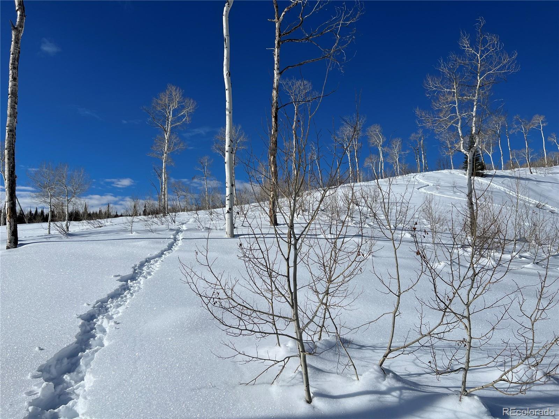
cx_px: 280
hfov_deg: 67.3
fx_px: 420
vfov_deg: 53.1
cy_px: 210
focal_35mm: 26
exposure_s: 1/12658
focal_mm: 5.7
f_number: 1.5
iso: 50
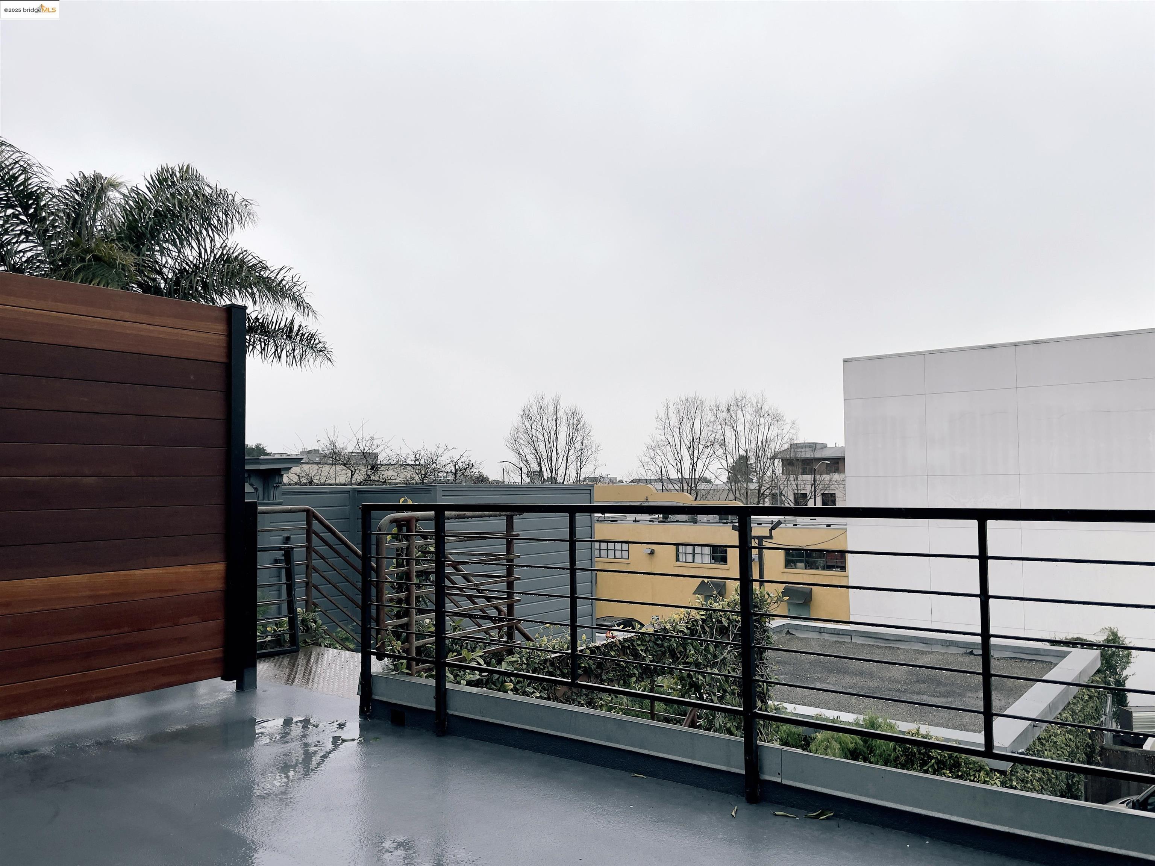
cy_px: 433
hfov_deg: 67.3
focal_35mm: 26
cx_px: 578
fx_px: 868
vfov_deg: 53.1
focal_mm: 4.2
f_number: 1.6
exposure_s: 1/882
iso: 32
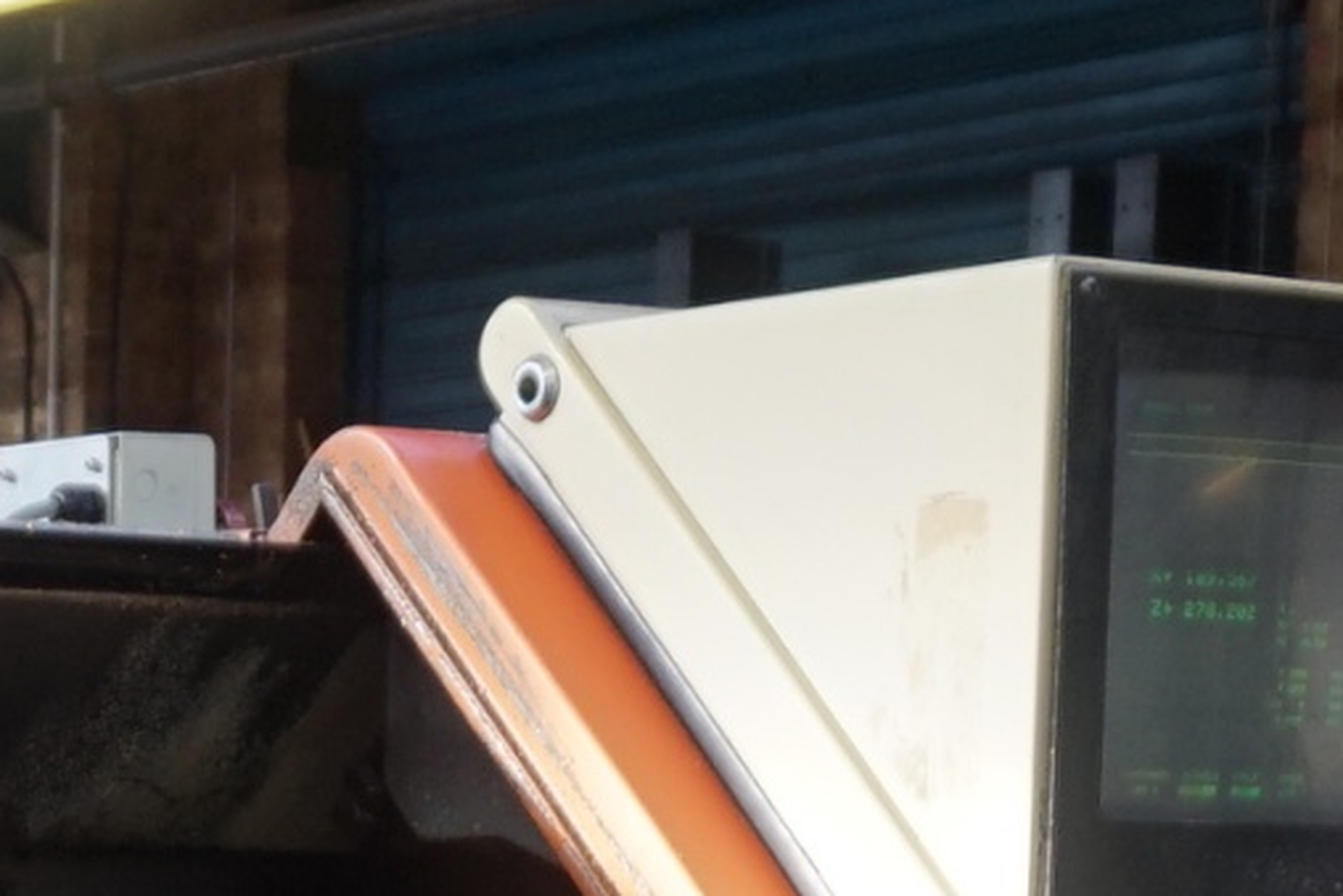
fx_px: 5746
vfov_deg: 8.2
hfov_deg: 12.8
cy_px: 2165
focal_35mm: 154
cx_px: -534
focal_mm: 16
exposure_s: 1/60
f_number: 4
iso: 160
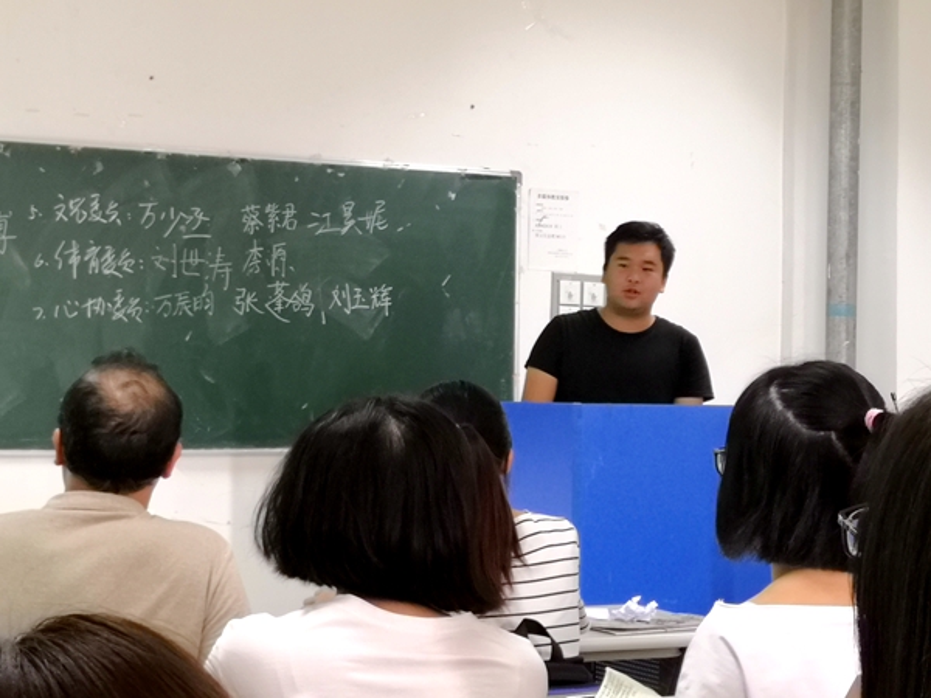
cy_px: 349
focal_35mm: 79
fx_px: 2125
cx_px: 466
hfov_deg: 24.7
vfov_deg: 18.7
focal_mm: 3.95
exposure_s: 1/36
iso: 200
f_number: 1.8
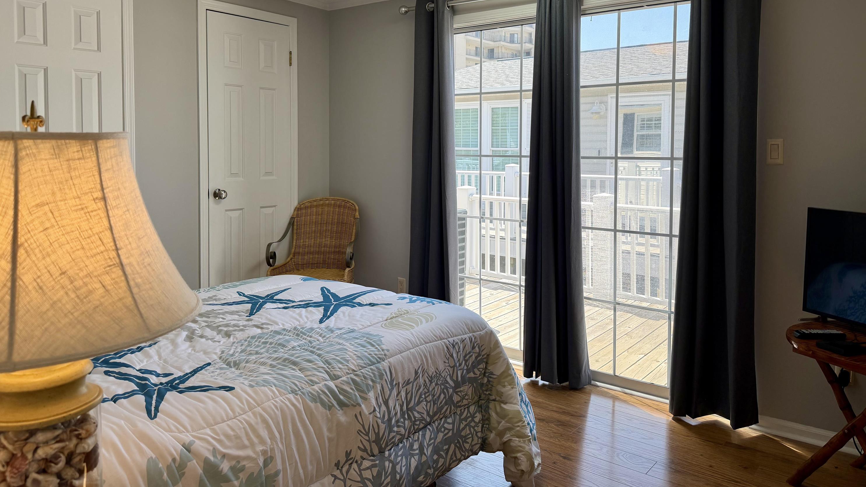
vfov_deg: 42.4
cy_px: 167
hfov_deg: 69.9
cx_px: 438
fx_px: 620
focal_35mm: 27
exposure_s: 1/1091
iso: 100
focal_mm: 6.76
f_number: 1.78
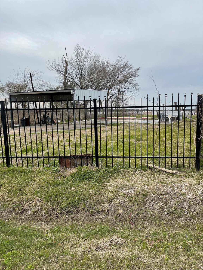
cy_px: 135
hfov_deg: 53.1
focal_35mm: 26
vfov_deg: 67.3
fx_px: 203
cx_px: 102
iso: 32
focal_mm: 5.1
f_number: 1.6
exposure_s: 1/1513
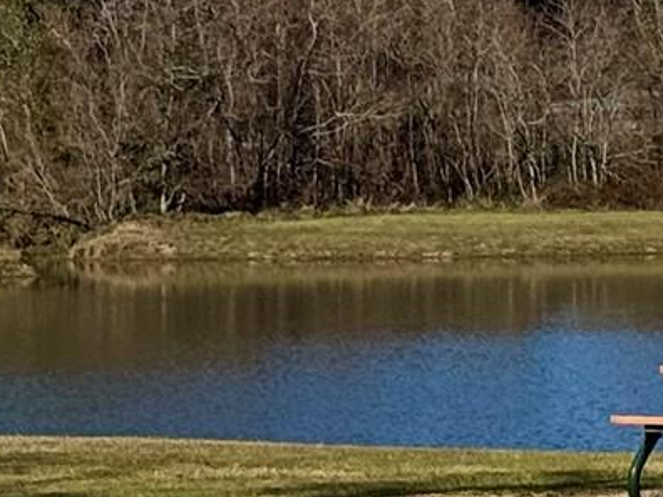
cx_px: 1637
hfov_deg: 7.4
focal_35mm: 248
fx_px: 4750
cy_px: 117
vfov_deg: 6.0
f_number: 1.78
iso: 80
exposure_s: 1/7937
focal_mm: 6.76
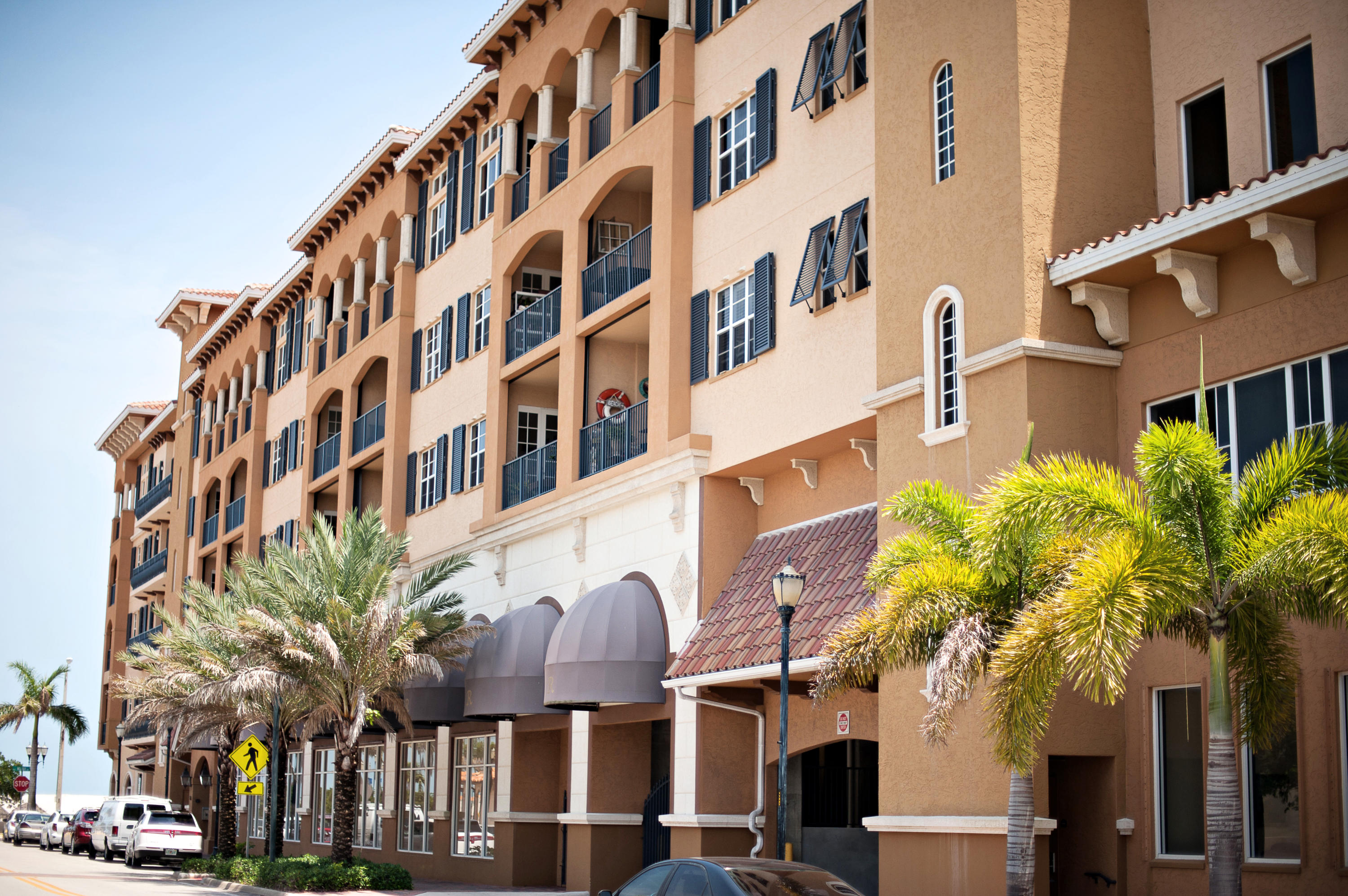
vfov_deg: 27.0
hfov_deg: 39.6
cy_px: 448
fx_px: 1871
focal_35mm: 50
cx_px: 674
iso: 200
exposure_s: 1/8000
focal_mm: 50
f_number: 1.4
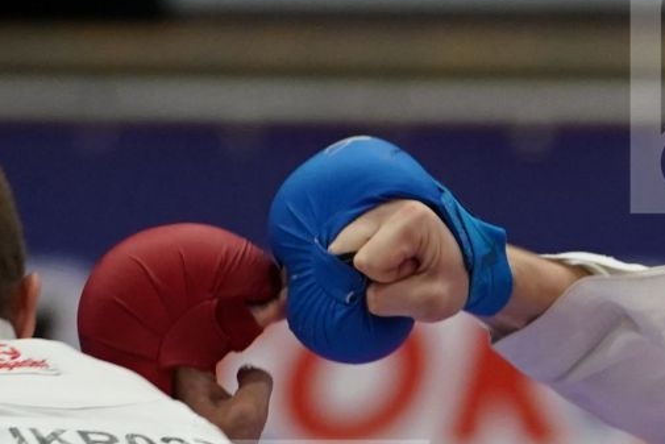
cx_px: 753
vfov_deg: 1.4
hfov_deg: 2.0
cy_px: 560
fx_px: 18643
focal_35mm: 1009
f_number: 2.8
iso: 2500
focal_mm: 189
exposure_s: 1/1000
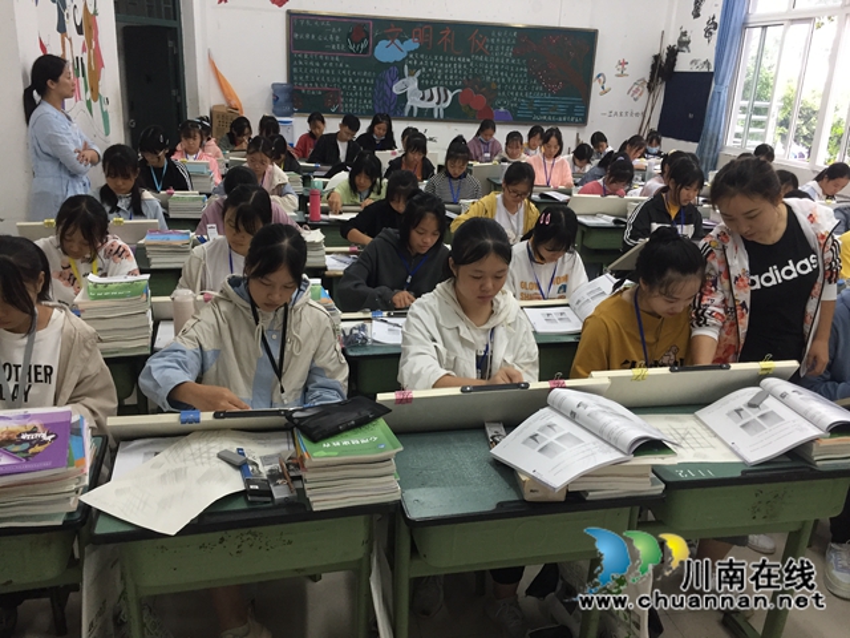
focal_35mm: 29
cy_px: 319
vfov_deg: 48.2
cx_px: 425
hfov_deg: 61.7
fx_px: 712
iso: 160
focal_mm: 4.15
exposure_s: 1/33
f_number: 2.2
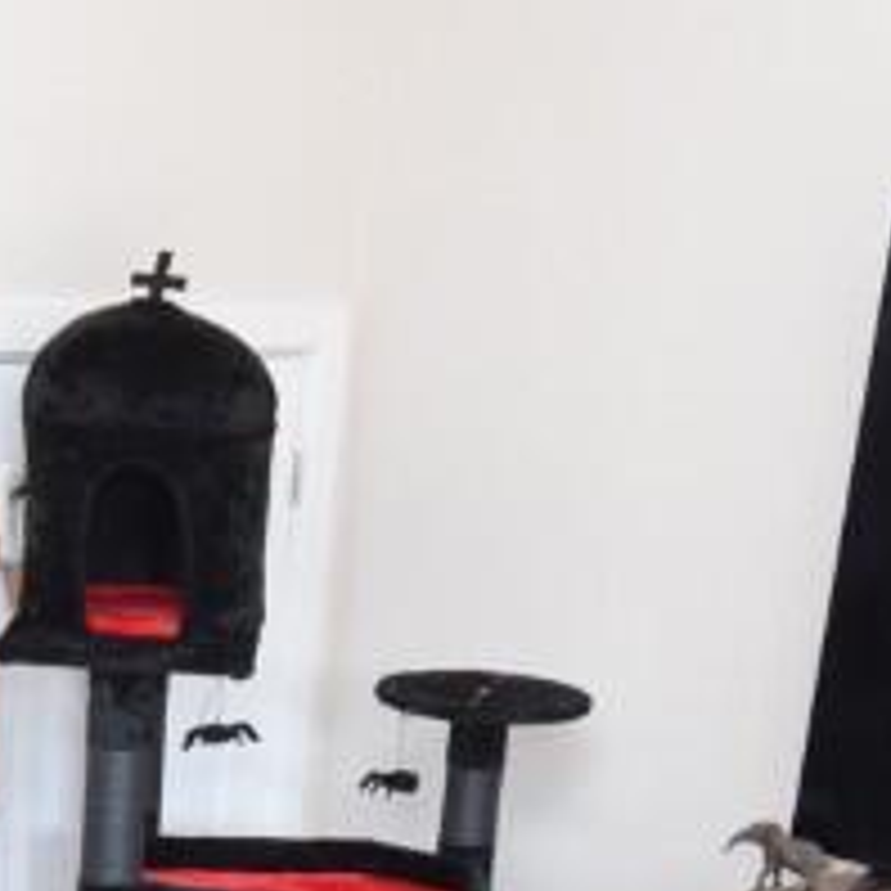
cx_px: 14
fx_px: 2301
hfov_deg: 21.2
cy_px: 1030
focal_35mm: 79
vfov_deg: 20.7
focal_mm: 12
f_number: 4
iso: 1800
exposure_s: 1/60
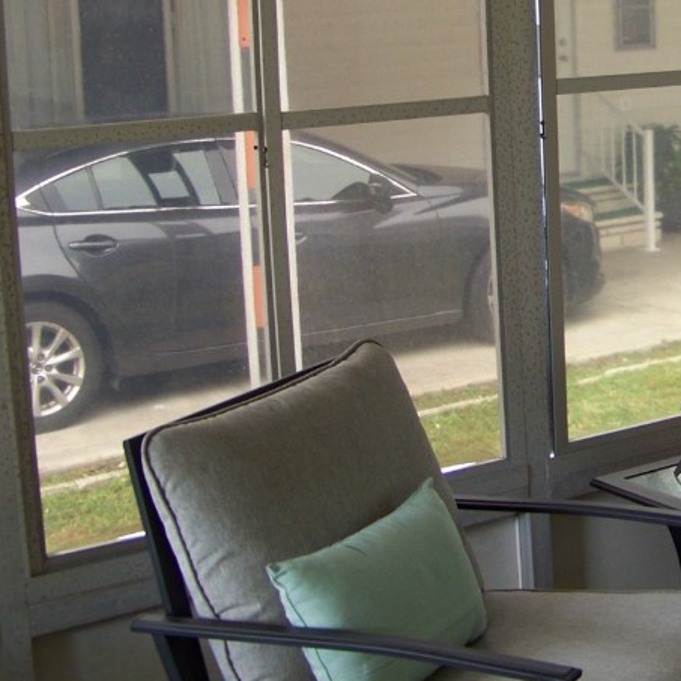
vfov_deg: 23.8
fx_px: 1603
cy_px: 177
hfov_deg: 23.1
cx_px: 664
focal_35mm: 72
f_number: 2.8
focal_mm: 5.85
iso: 67
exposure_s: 1/40
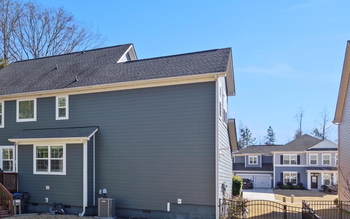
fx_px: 363
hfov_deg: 46.7
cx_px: 39
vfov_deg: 33.0
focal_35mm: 38
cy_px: 162
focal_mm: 20
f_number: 8
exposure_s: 1/350
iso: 400
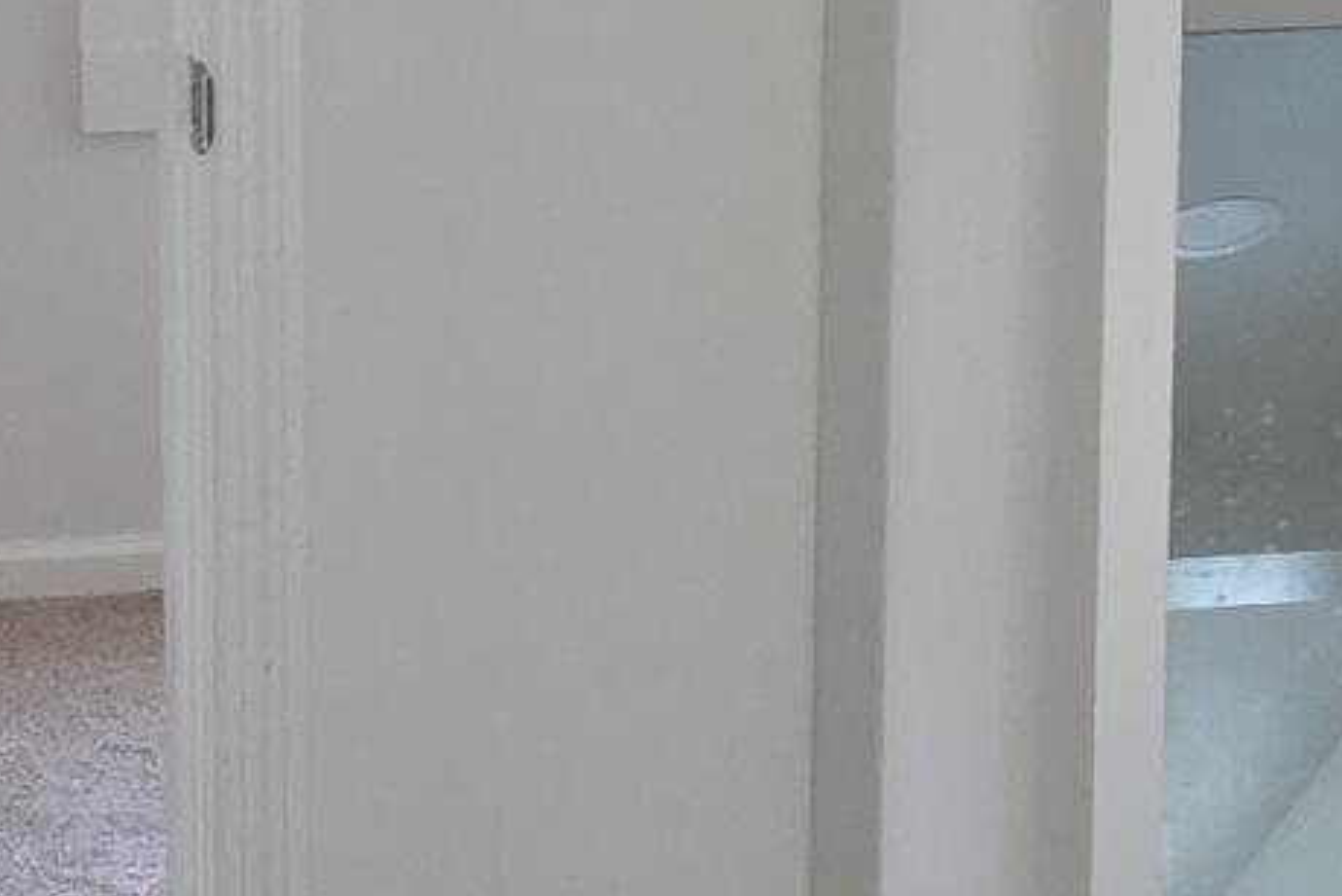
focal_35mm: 156
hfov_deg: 13.1
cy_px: 236
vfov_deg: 8.8
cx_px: 455
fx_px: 5817
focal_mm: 6.25
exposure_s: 1/17.2
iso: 125
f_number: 1.7
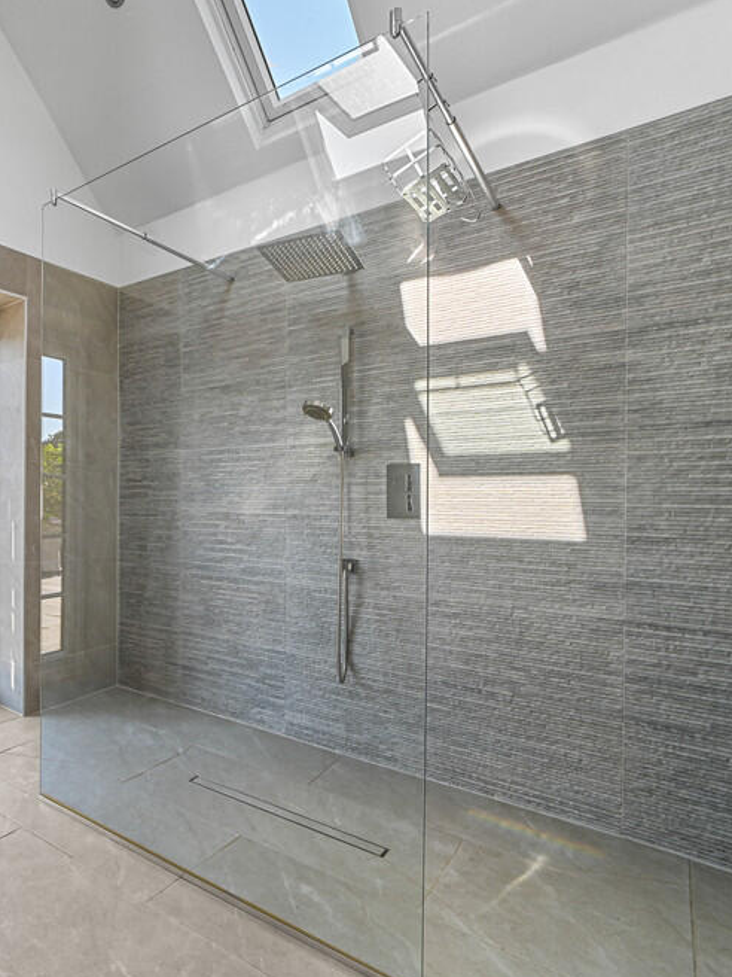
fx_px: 592
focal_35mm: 21
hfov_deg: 54.3
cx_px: 58
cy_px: 491
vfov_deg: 79.0
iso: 400
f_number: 8
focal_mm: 14
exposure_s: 1/15
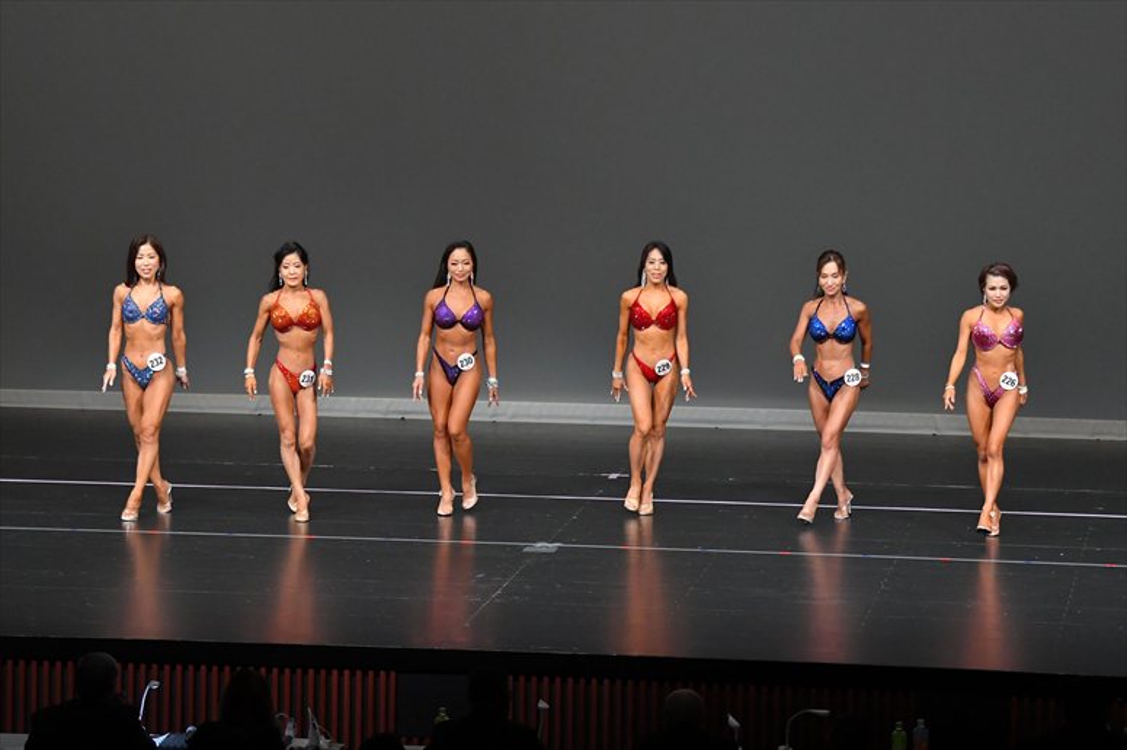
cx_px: 564
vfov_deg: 8.7
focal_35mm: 157
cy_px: 375
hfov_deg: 13.1
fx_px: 4913
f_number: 5.6
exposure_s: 1/400
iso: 4000
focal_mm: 105
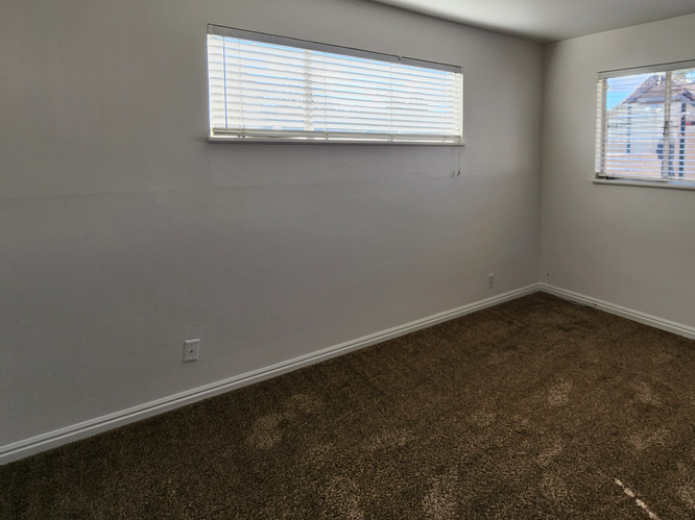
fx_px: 401
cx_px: 482
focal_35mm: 20
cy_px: 174
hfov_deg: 78.2
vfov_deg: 64.3
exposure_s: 1/173
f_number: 2.2
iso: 50
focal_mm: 2.2
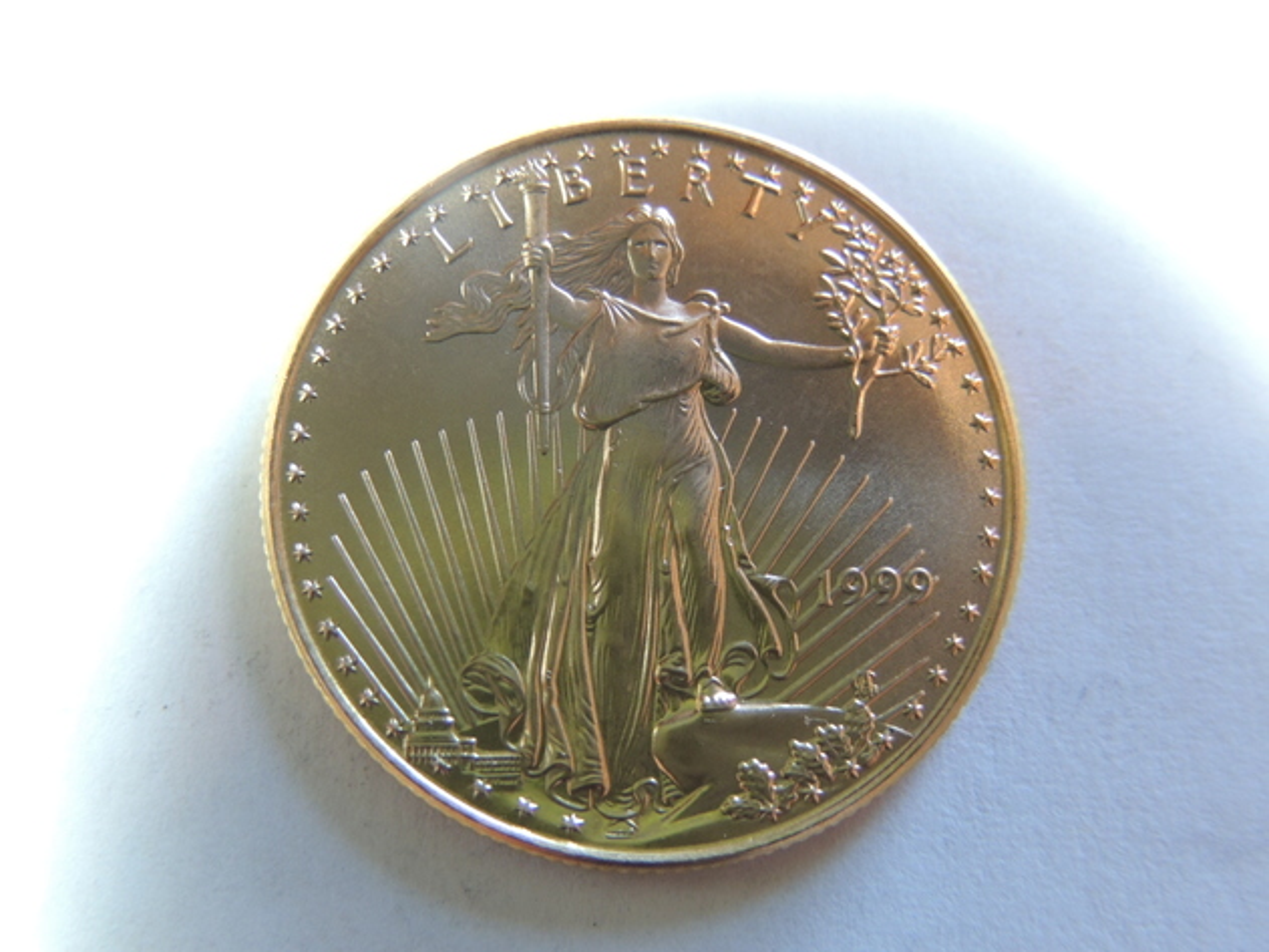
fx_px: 1576
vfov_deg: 33.6
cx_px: 634
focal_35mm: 43
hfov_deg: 43.9
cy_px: 476
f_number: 3.4
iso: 400
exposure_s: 1/25
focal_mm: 7.6
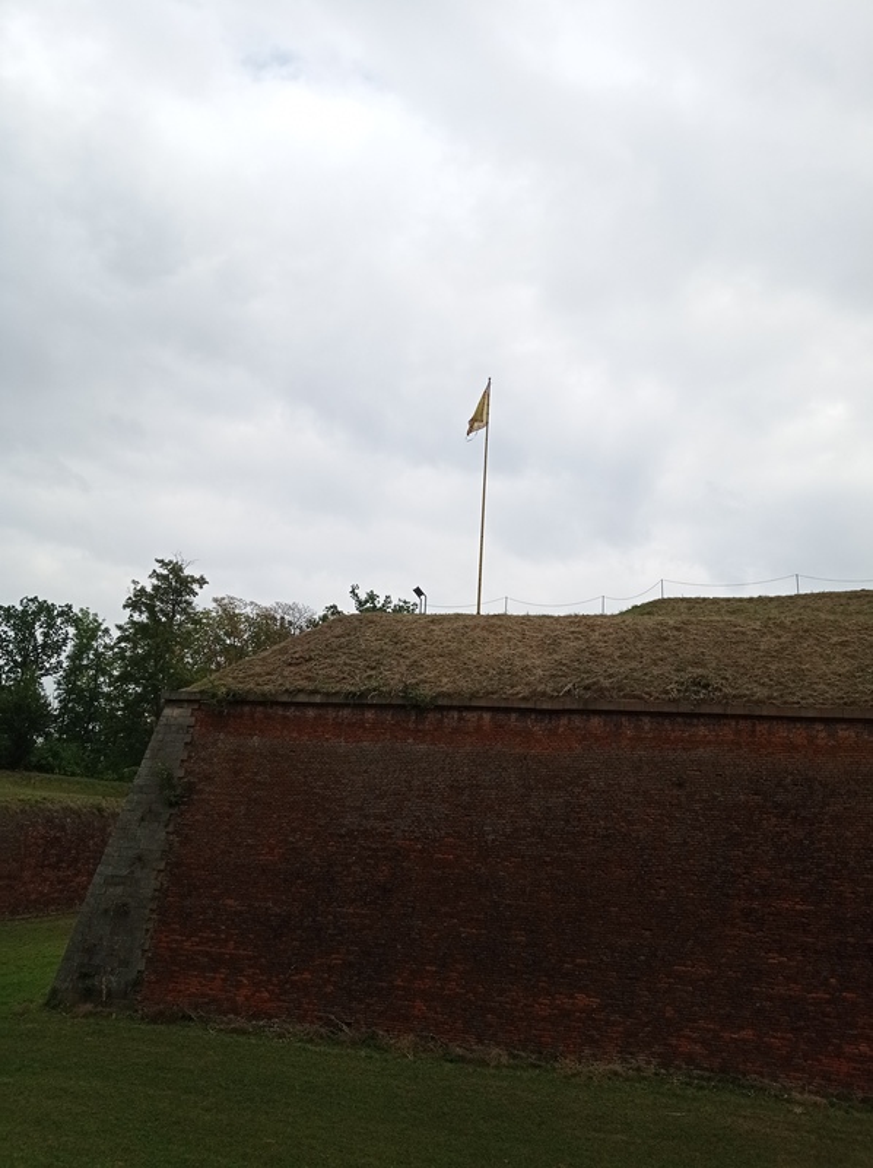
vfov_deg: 63.5
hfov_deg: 49.7
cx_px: 436
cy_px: 584
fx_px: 944
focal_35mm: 28
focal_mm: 4.74
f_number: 1.79
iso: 105
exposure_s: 1/3546
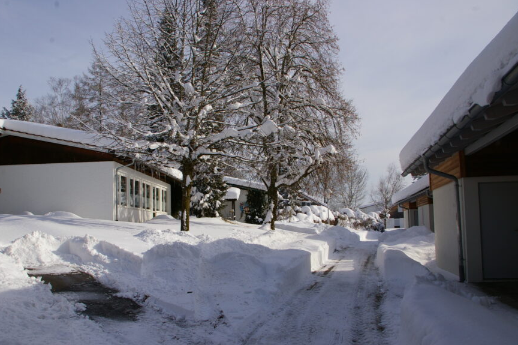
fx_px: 460
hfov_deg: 58.7
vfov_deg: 41.0
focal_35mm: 32
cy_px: 189
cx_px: 243
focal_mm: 18
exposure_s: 1/500
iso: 200
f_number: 11
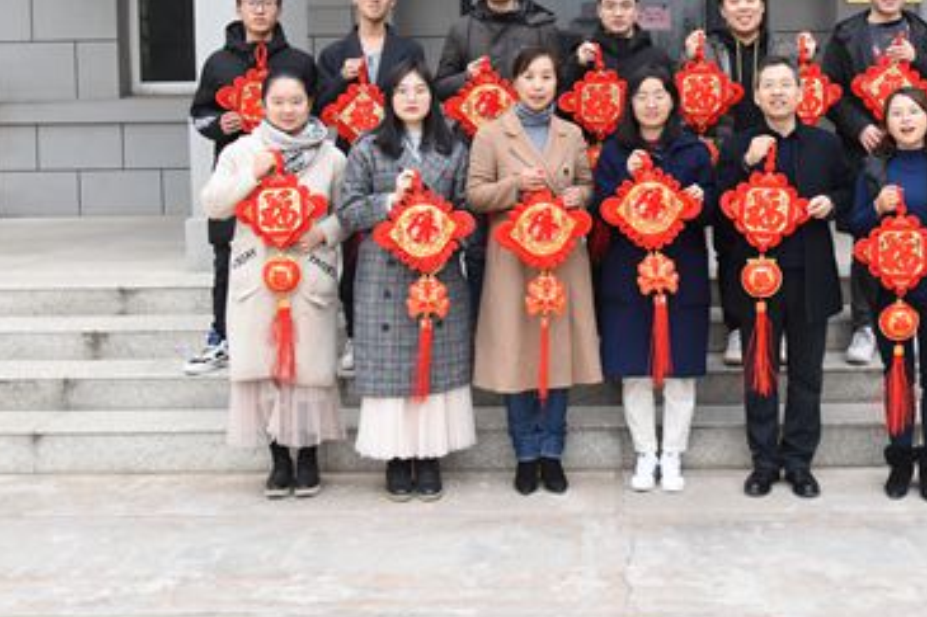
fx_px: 1184
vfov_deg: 28.7
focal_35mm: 46
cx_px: 612
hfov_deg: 42.2
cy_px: 140
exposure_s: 1/160
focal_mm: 28
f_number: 6.3
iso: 1600
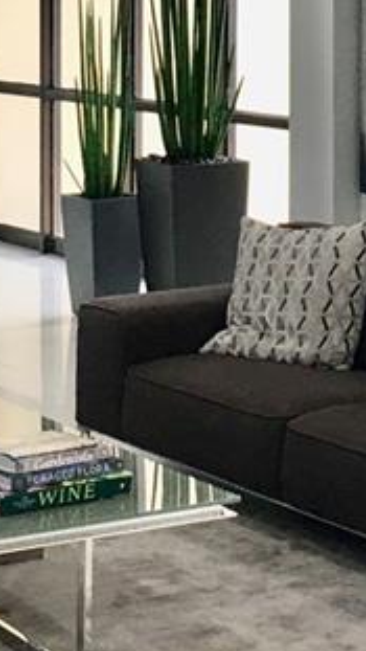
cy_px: 113
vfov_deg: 17.4
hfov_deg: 9.9
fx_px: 2104
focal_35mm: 122
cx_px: 241
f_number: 2.2
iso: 32
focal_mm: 4.15
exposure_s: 1/40
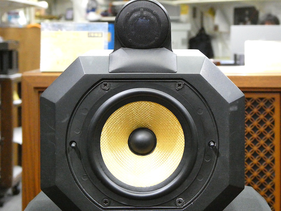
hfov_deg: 17.1
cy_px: 106
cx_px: 140
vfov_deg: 12.9
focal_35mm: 115
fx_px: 934
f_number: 5.1
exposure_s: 1/25
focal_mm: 20.6
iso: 1600
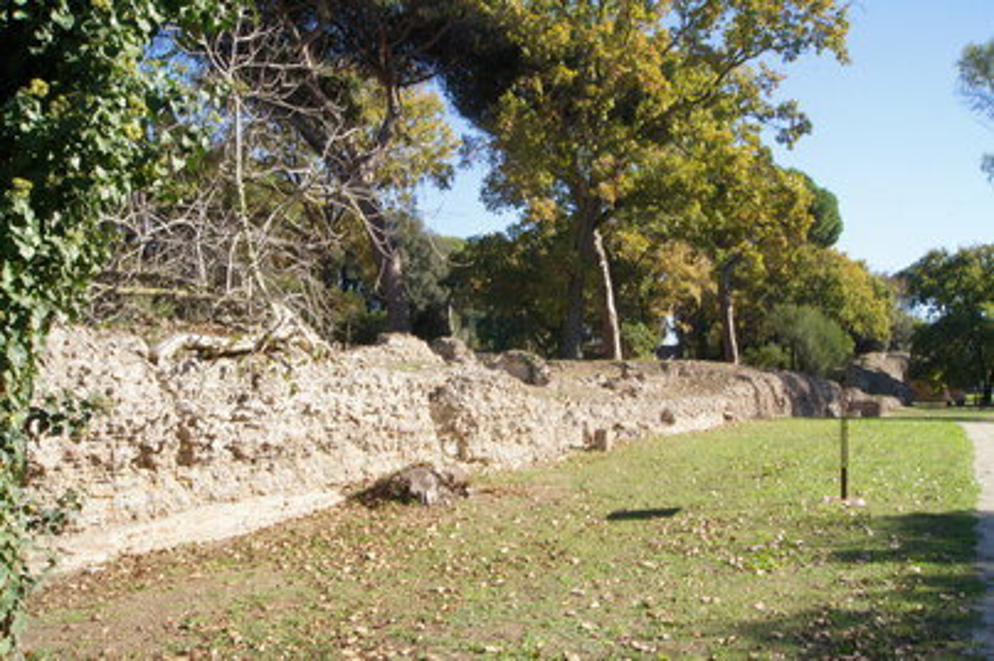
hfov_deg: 24.6
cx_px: 497
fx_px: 2276
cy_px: 330
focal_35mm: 82
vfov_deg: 16.5
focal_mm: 55
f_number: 25
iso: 200
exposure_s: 1/30
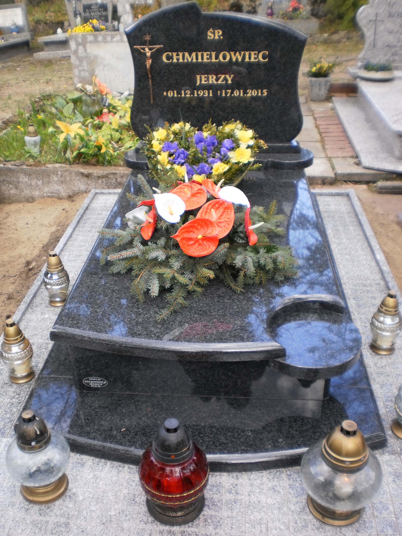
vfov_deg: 51.4
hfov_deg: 39.7
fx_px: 557
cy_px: 268
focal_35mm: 36
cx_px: 201
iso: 100
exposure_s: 1/125
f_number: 3.1
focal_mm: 6.3
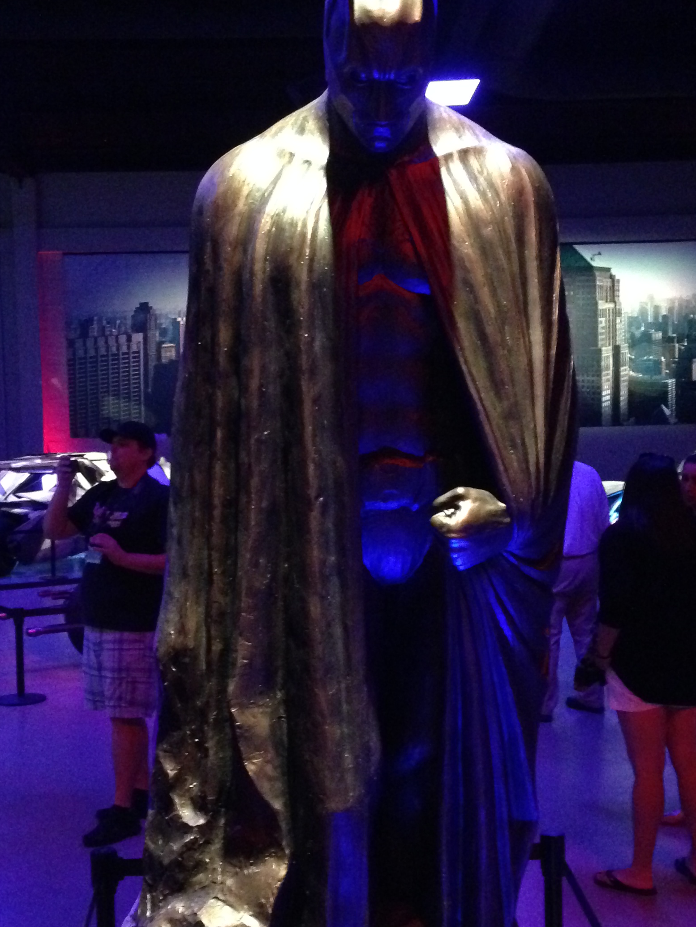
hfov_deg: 28.0
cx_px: 336
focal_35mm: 52
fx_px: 1394
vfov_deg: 36.8
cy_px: 515
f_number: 2.4
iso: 800
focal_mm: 4.12
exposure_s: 1/17
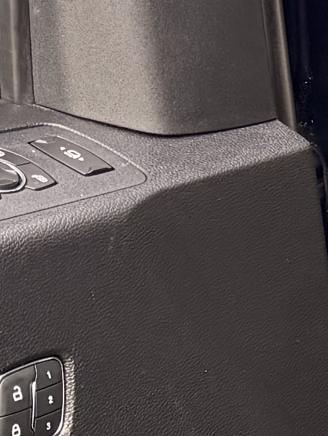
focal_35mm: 178
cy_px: 279
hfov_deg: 7.1
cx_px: 1125
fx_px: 2248
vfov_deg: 11.1
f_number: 1.78
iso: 100
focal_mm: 6.76
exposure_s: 1/235
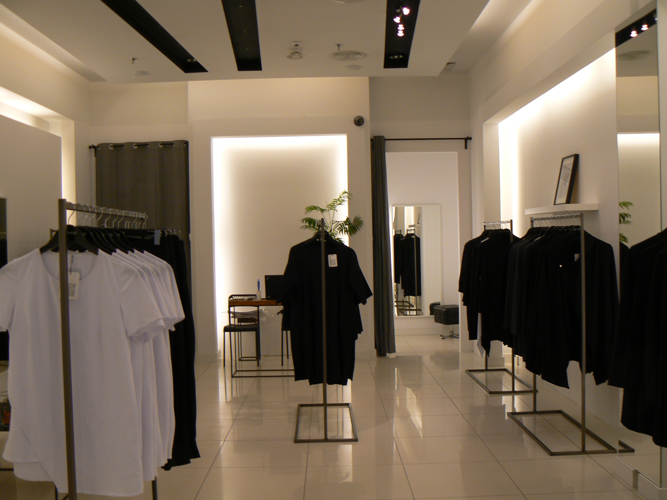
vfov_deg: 39.7
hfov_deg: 51.4
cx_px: 334
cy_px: 250
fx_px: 694
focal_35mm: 36
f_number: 2.8
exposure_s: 1/40
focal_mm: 6
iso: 80
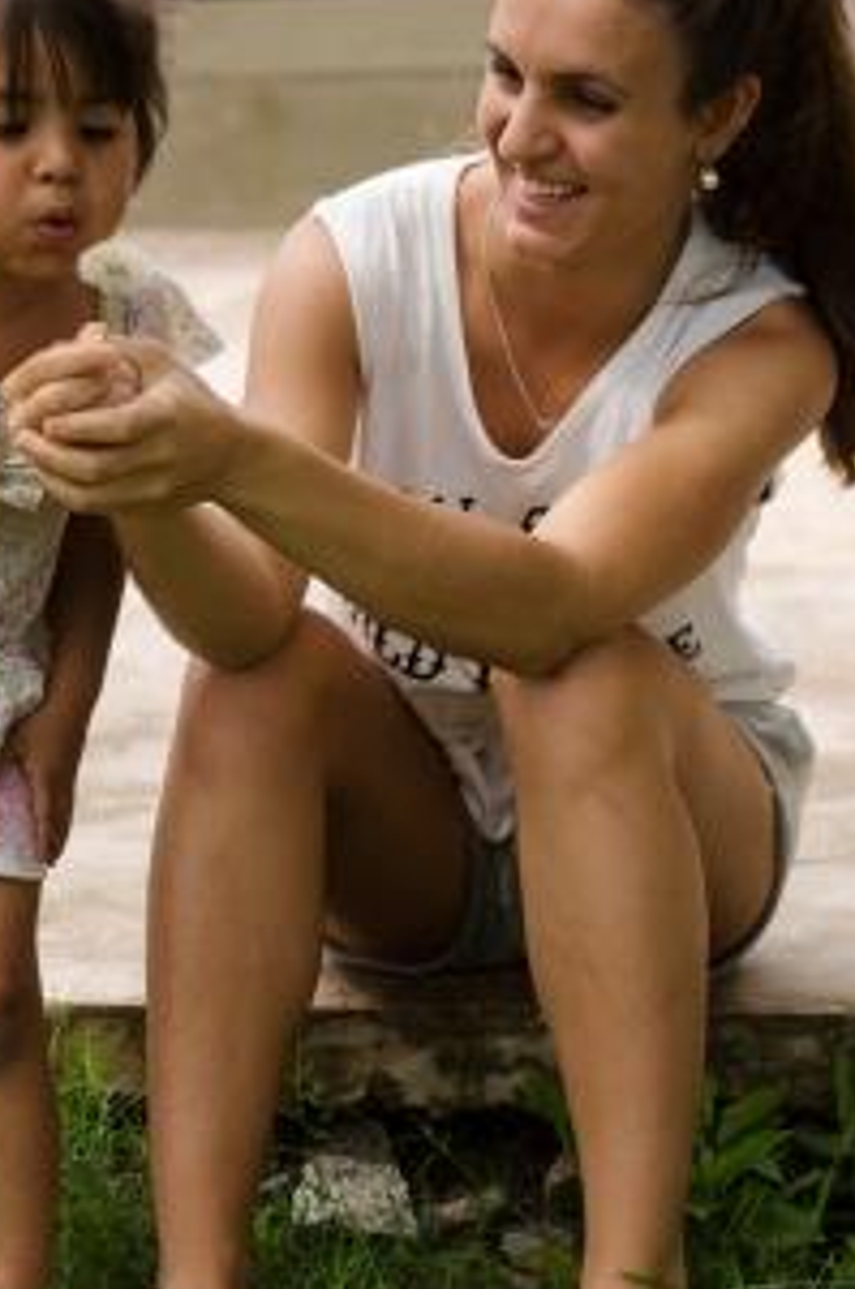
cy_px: 511
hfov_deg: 12.2
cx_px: 230
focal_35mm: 112
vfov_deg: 18.3
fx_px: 4004
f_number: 3.2
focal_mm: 50
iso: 400
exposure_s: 1/1600
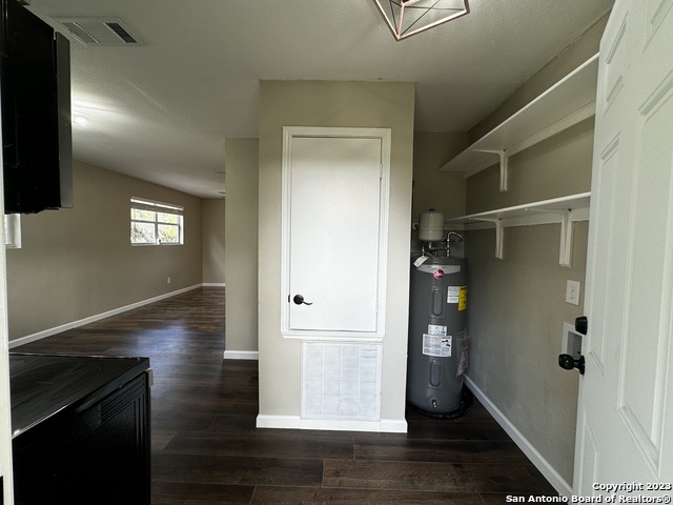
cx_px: 336
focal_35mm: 14
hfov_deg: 102.1
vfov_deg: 85.7
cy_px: 252
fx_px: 272
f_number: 2.2
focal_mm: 2.22
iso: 40
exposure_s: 1/120
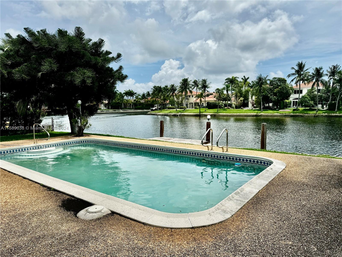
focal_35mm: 24
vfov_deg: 56.8
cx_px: 171
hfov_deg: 71.6
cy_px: 128
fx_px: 237
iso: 80
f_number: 1.78
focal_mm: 6.76
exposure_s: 1/9009
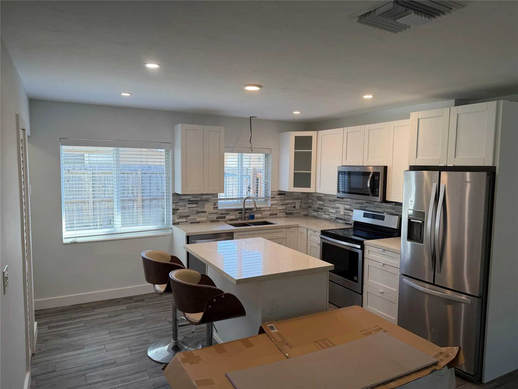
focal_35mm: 24
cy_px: 194
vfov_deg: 56.8
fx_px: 359
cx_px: 259
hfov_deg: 71.6
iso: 80
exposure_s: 1/165
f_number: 1.78
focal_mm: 6.76
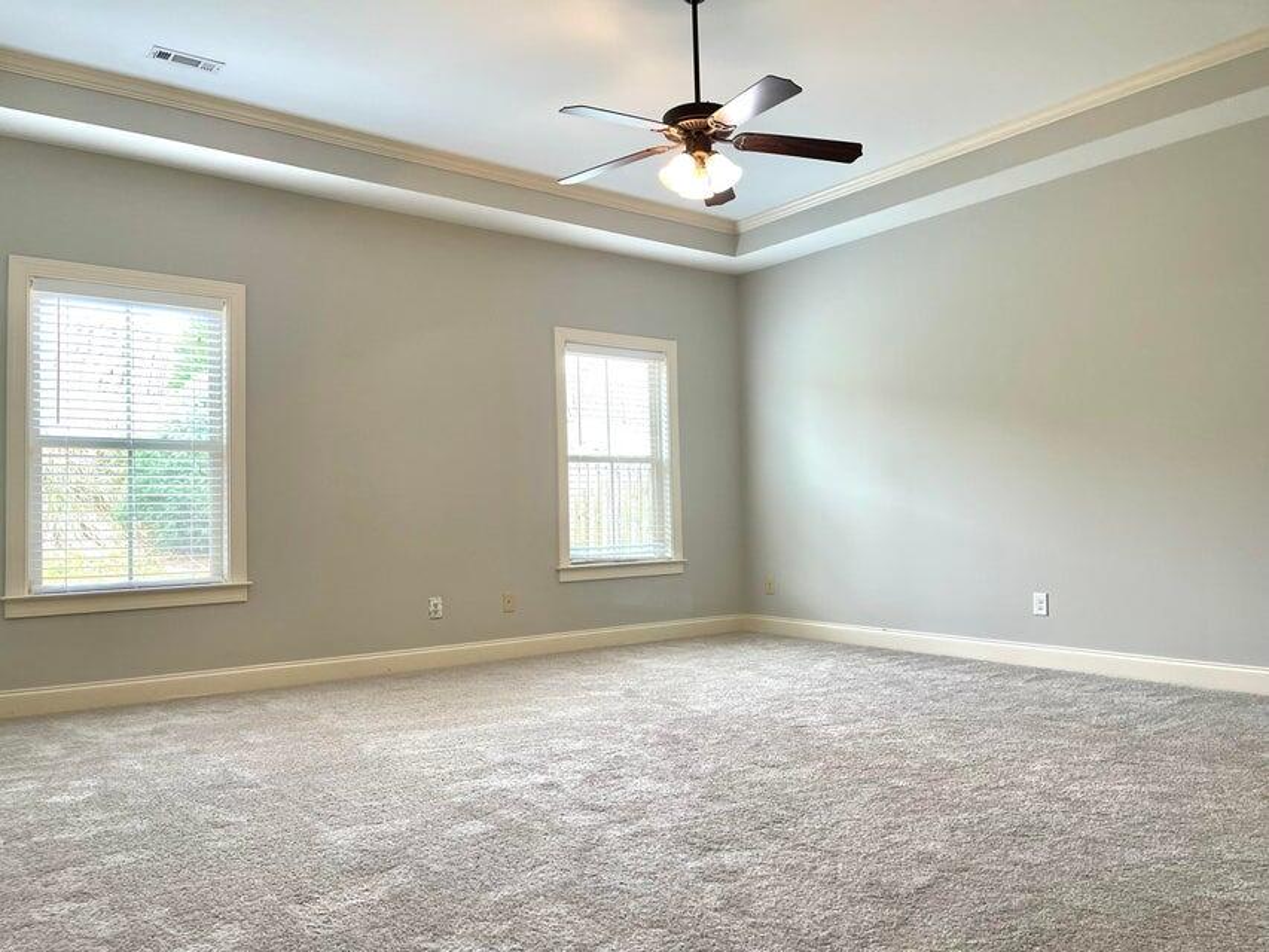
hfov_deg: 67.3
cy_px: 476
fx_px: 953
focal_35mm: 26
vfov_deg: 53.1
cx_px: 634
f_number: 1.6
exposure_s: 1/120
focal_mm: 5.1
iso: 125
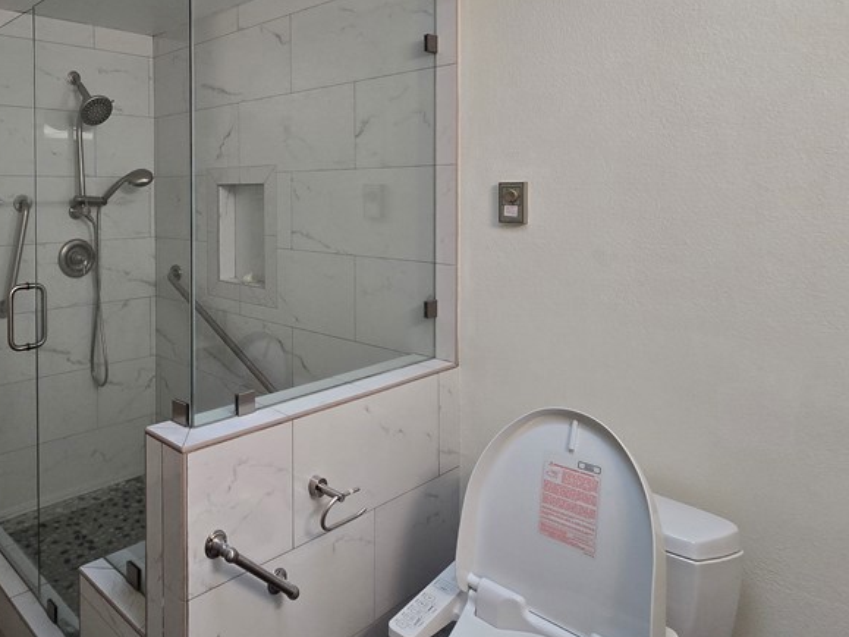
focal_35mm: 23
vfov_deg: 57.4
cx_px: 192
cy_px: 205
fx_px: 564
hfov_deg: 68.2
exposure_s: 1/60
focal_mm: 2.2
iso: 100
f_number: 2.2
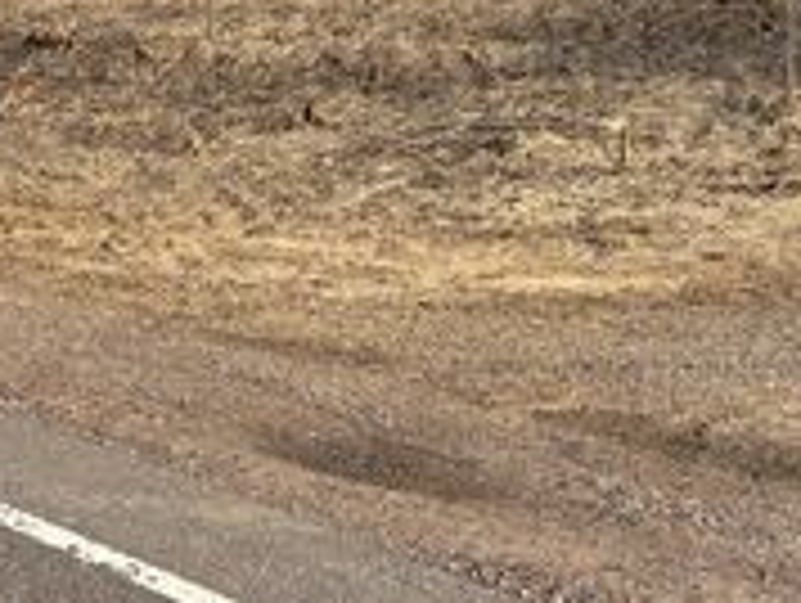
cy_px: -214
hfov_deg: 25.3
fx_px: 1691
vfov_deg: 18.6
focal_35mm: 73
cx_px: -4
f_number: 1.6
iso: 50
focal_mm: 5.96
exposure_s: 1/1848
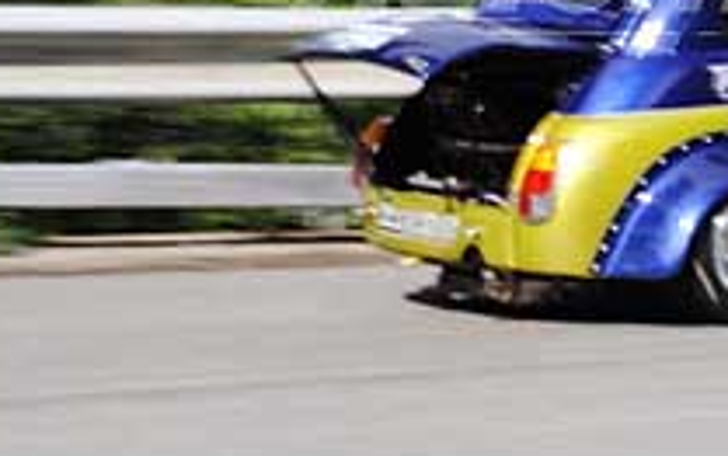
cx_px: 690
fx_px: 3673
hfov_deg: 11.2
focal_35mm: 185
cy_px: -44
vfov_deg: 7.1
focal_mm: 52
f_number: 8
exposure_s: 1/250
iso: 100
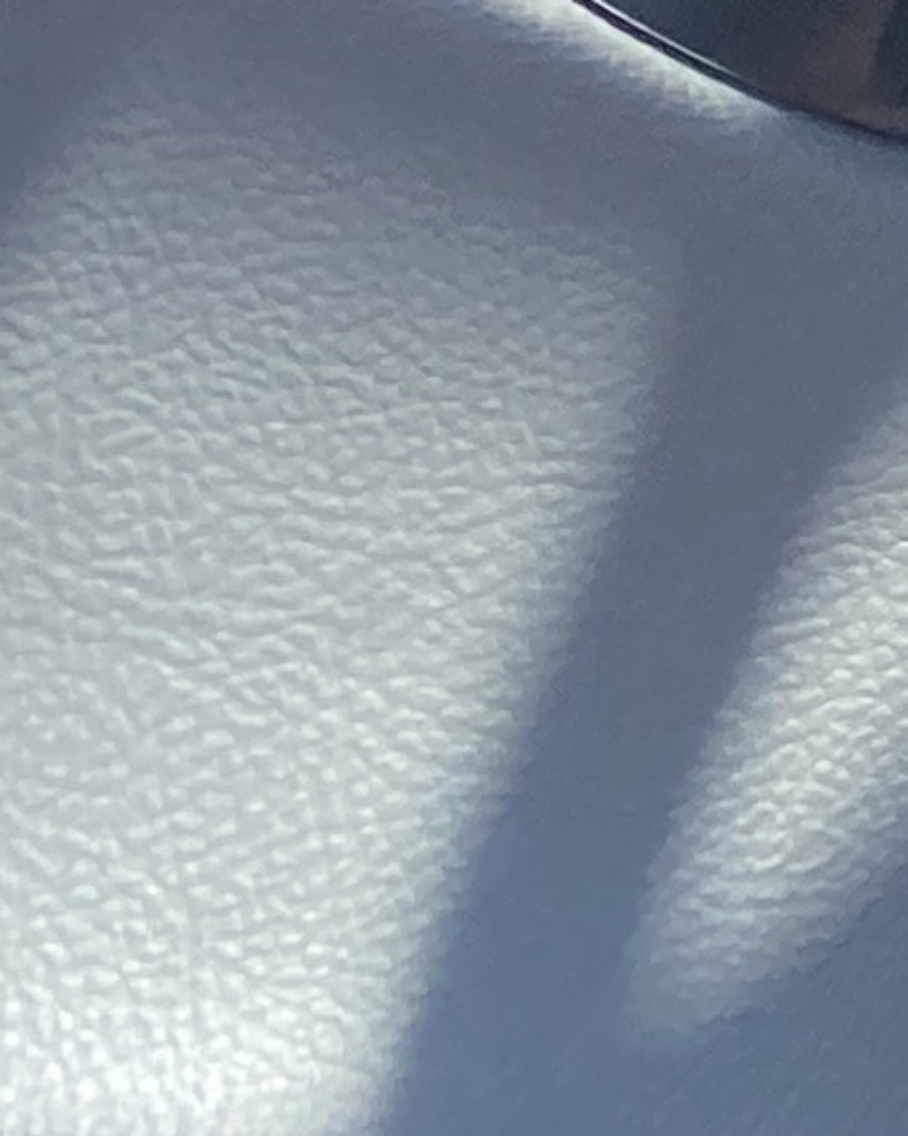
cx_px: 3670
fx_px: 6453
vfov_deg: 8.8
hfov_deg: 6.5
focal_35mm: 192
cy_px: -1850
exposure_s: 1/1629
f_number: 1.8
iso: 32
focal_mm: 4.25
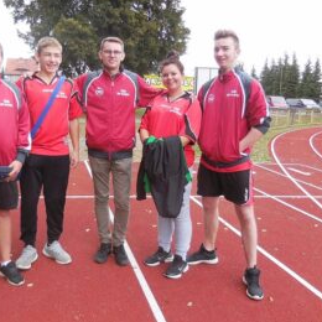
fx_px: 358
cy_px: 140
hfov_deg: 47.9
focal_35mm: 34
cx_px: 118
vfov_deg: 48.3
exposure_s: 1/80
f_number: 3.3
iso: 125
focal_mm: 4.5
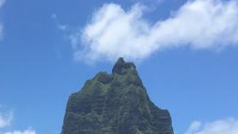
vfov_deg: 10.2
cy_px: 284
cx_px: 6
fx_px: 682
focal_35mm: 108
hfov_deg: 19.3
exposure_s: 1/1637
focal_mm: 4.15
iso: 25
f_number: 2.2
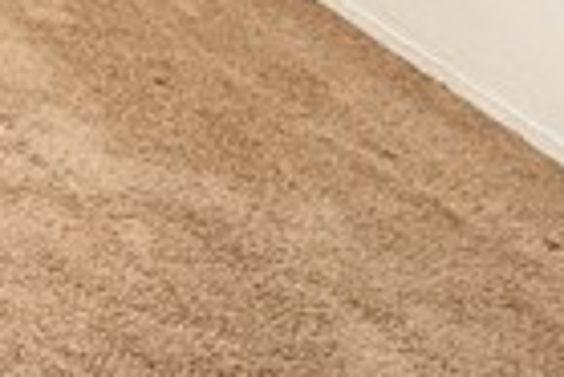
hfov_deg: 20.5
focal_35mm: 67
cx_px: -467
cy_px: -474
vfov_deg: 14.7
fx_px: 1051
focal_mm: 2.22
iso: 320
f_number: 2.2
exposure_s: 1/120
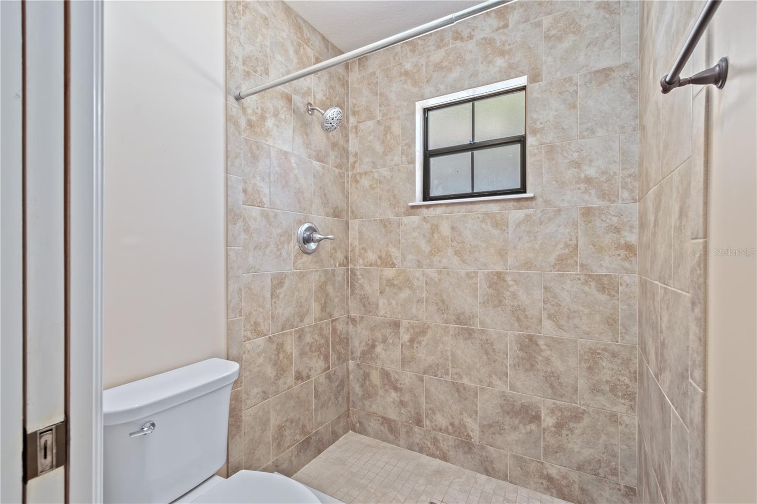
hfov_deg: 100.4
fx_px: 315
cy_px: 252
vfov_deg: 77.3
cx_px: 378
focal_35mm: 15
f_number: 9
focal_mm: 10
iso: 250
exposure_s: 1/1.67
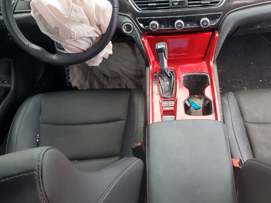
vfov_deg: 37.6
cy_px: 81
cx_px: 159
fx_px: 297
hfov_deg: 48.8
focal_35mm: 38
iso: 77
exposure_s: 1/50
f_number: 1.5
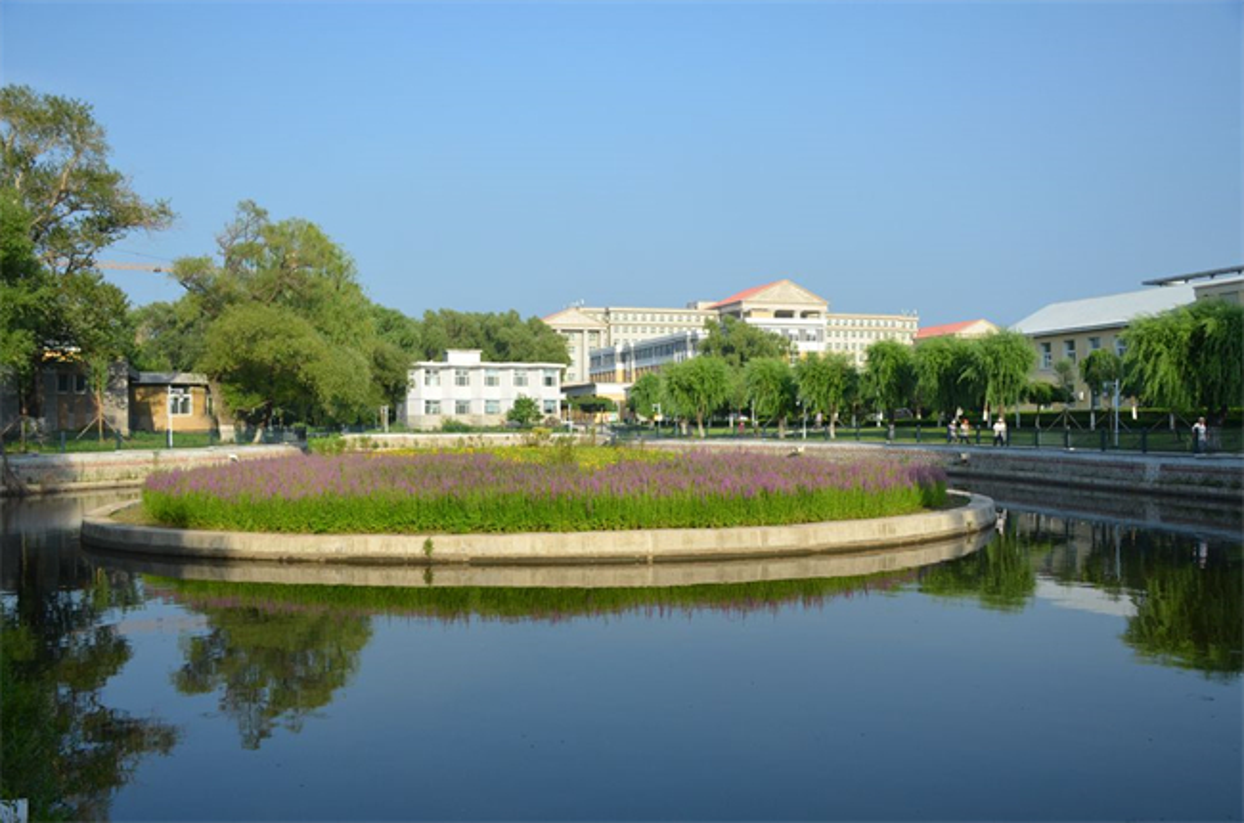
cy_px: 412
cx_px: 622
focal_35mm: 34
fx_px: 1189
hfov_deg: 55.2
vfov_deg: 38.2
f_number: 5.6
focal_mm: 23
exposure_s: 1/1600
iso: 400
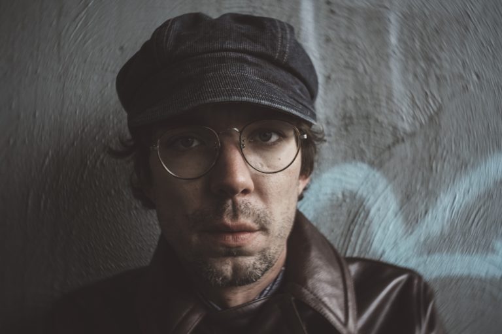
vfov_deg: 31.9
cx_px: 251
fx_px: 586
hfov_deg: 46.4
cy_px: 167
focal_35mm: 42
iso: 400
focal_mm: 28
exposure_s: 1/100
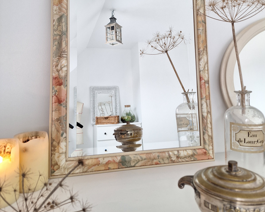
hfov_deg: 58.8
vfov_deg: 47.4
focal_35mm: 30
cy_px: 64
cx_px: 133
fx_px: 235
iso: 64
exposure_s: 1/50
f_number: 1.8
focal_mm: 5.54
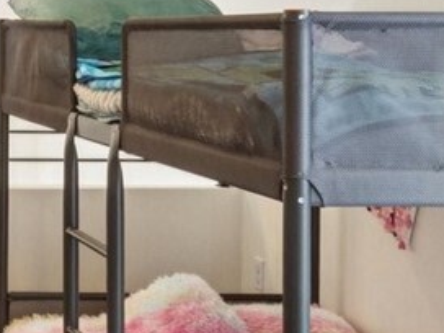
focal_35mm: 90
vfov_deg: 16.2
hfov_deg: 18.2
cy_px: 37
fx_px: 1154
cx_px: -301
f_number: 9
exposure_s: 1/5
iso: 250
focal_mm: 10
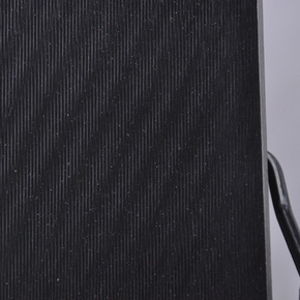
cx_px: 113
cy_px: 148
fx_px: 2036
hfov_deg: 8.4
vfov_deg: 8.4
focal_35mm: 208
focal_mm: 105
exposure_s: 1/125
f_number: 9.5
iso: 3200
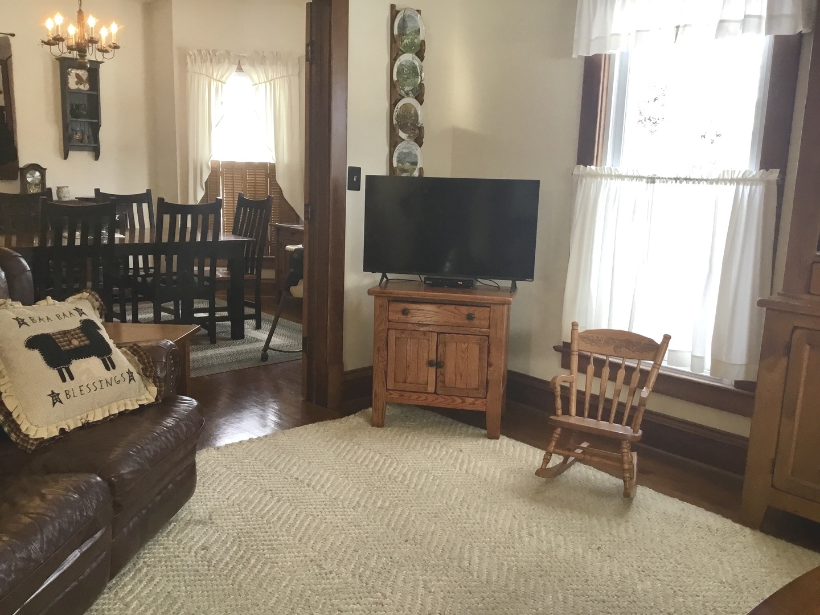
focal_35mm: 31
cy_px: 308
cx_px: 410
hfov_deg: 58.4
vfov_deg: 45.4
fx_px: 734
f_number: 2.4
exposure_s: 1/30
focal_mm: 3.3
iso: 25
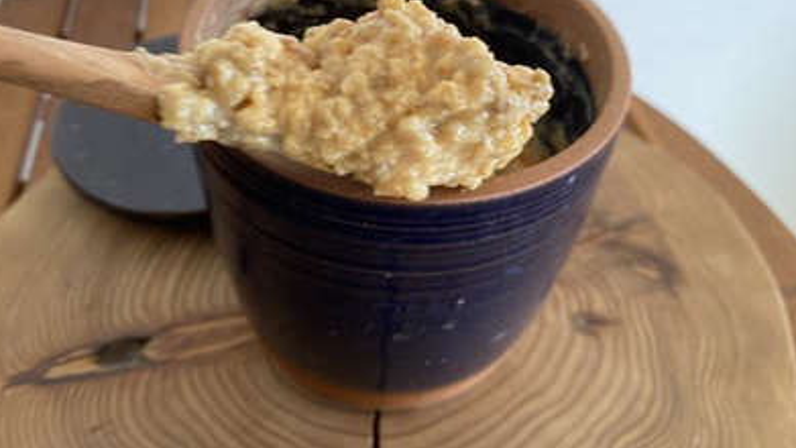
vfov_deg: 39.9
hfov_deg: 66.1
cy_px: 169
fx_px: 612
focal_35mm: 29
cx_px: 393
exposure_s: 1/50
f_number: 1.8
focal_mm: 4.25
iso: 125
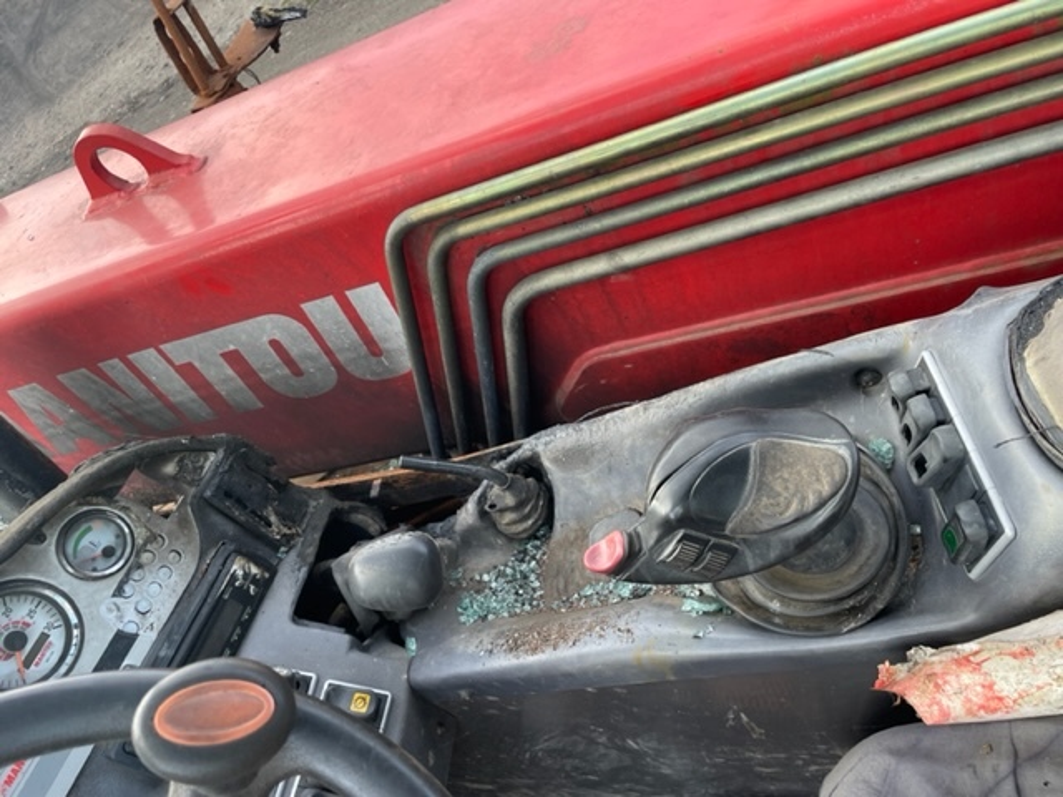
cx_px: 532
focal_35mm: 26
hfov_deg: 67.3
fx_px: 798
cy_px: 398
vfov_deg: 53.1
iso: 32
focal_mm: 4.2
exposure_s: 1/126
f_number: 1.6
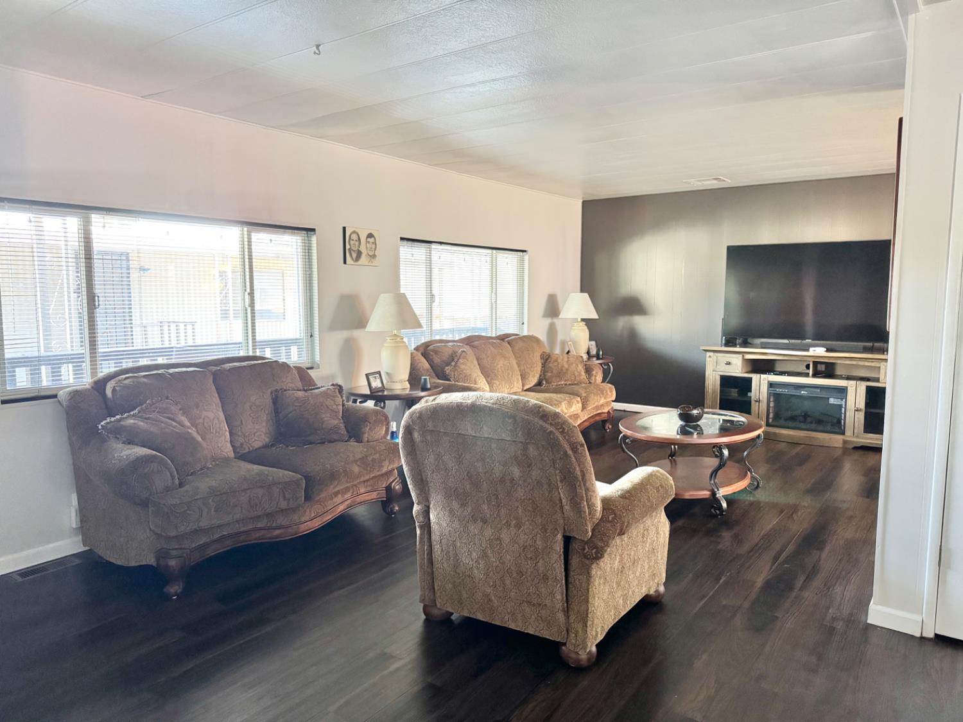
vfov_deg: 56.8
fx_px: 668
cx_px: 482
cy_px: 361
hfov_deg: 71.6
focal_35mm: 24
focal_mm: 6.76
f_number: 1.78
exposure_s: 1/60
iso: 640
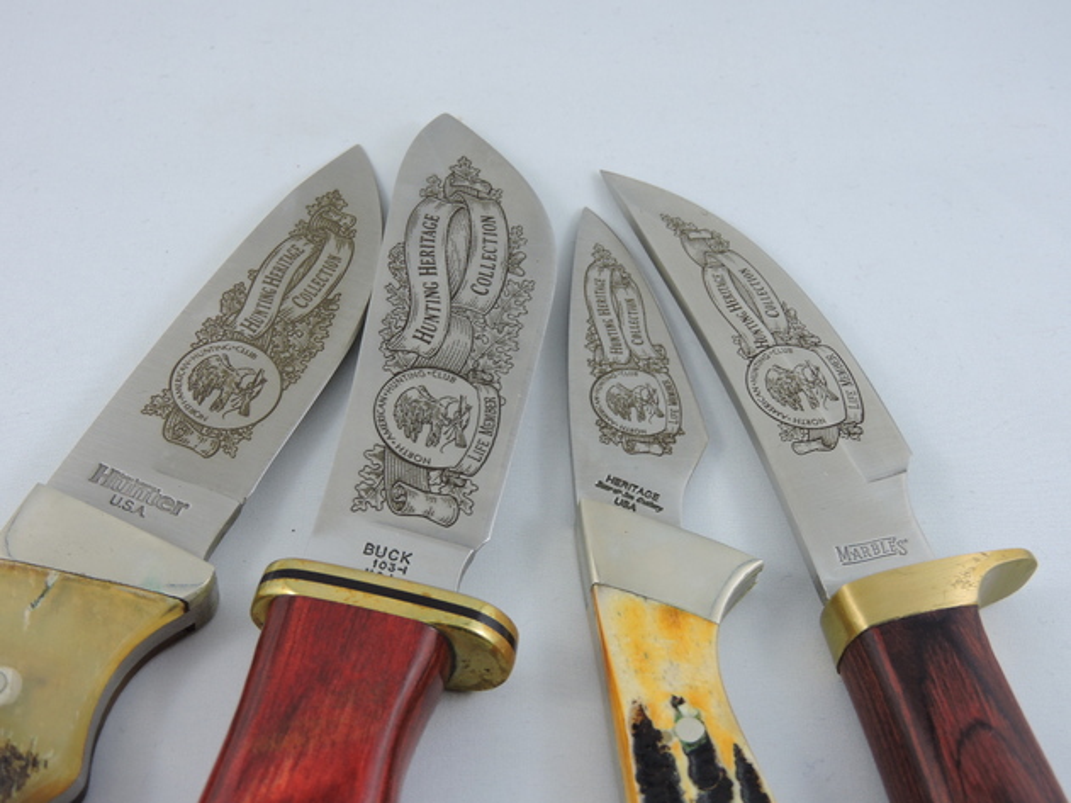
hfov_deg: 38.2
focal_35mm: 50
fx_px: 1547
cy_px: 402
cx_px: 536
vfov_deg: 29.1
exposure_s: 1/40
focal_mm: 9
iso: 100
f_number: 4
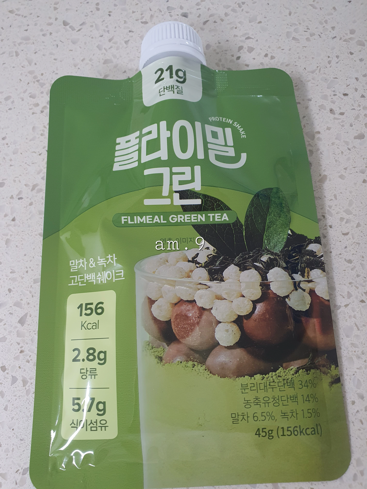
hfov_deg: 53.1
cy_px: 244
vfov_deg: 67.3
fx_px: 368
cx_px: 184
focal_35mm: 26
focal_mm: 4.3
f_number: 2.4
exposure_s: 1/60.2
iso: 200
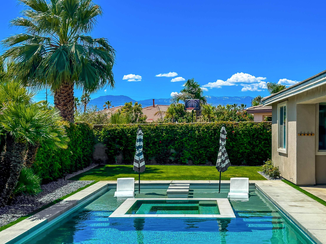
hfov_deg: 39.7
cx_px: 163
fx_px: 452
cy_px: 122
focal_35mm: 48
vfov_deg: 30.3
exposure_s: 1/4600
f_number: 1.8
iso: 64
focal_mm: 6.86
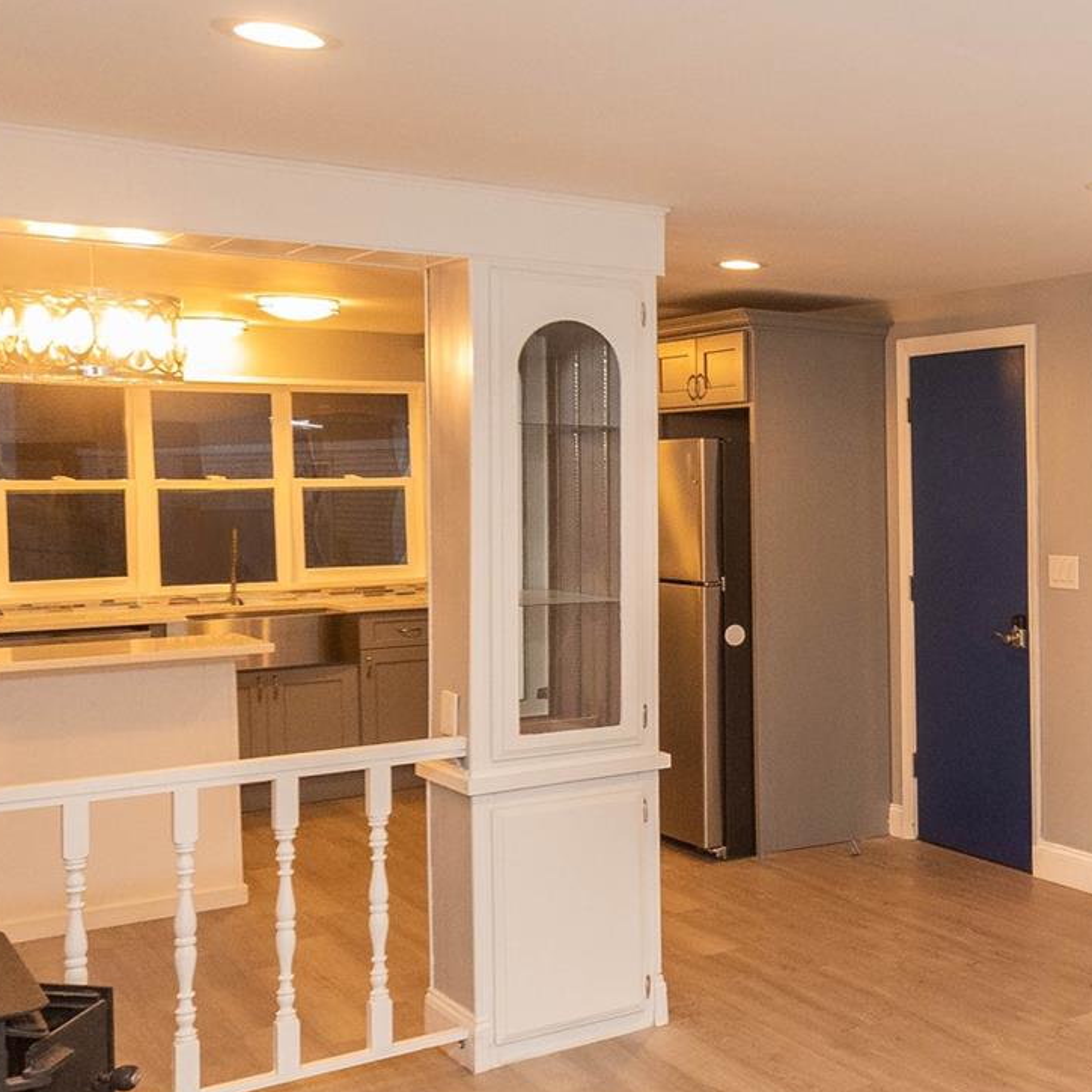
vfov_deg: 45.3
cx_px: 726
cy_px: 737
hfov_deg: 45.4
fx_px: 1285
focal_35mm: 36
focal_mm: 10
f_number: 5.6
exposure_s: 1/60
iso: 1600
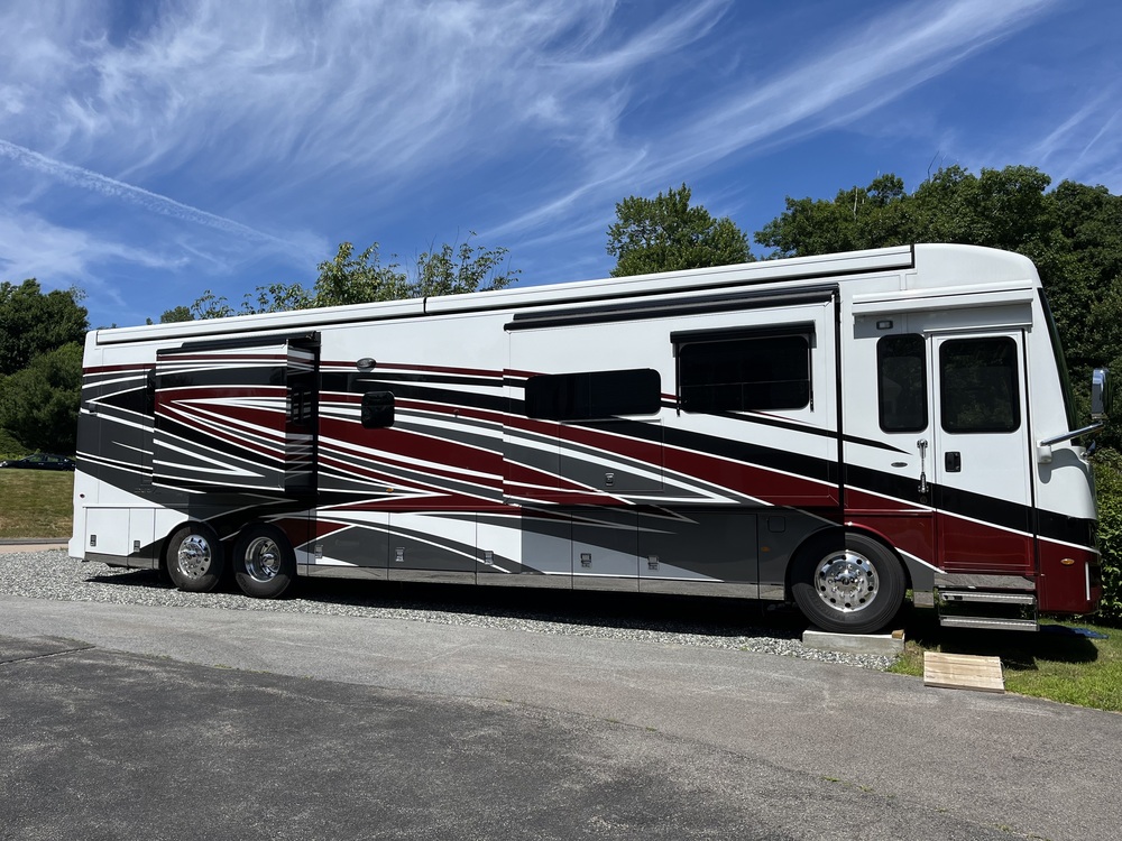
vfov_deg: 53.1
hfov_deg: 67.3
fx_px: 843
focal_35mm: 26
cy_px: 420
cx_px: 561
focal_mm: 5.1
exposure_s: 1/5319
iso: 50
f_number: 1.6
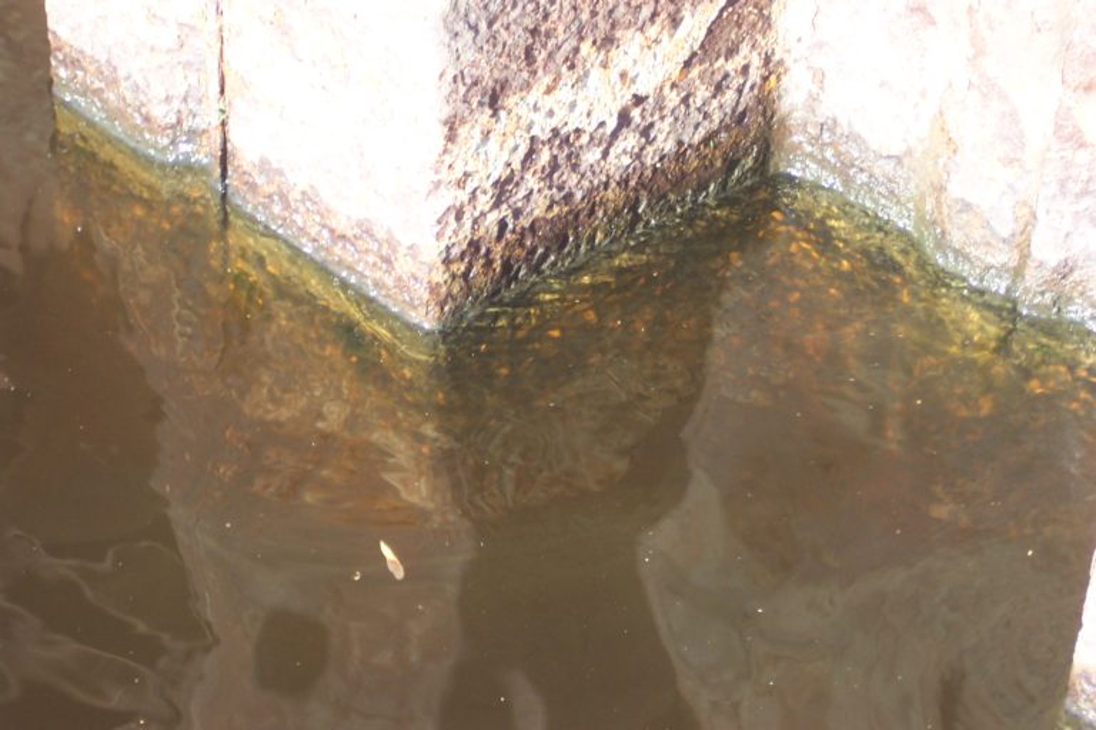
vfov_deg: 12.0
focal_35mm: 114
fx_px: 3470
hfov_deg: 17.9
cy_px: 365
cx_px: 548
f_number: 4.8
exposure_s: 1/90
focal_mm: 24
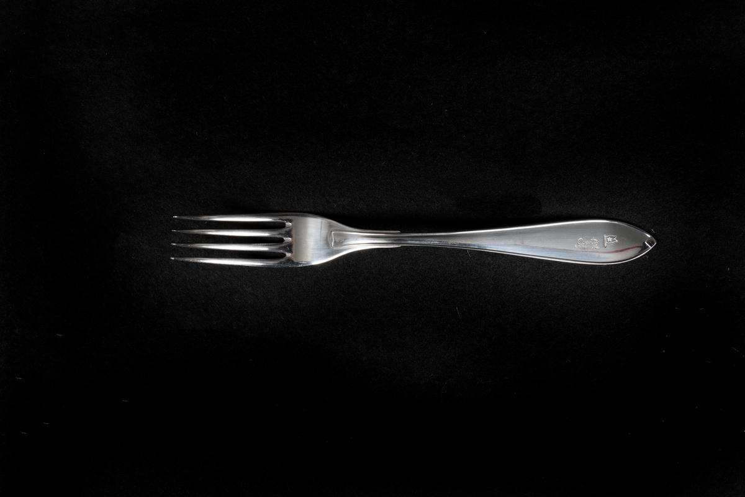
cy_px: 248
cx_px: 372
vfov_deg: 19.5
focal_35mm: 70
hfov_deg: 28.8
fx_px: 1448
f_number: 18
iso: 100
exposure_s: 1/100
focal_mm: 70
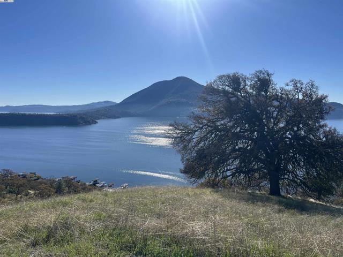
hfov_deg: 67.3
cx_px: 172
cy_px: 128
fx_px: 258
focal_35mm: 26
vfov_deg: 53.1
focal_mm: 5.1
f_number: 1.6
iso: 50
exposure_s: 1/6897
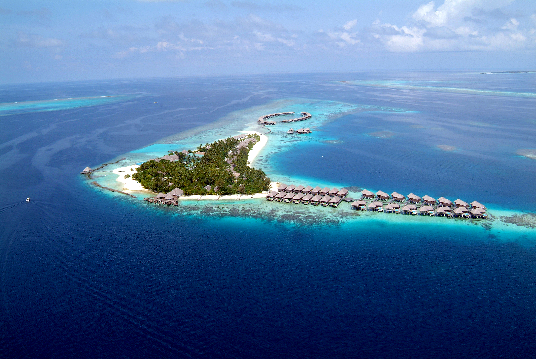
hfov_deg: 67.3
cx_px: 268
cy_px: 180
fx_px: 402
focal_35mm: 27
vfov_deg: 48.0
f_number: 9.5
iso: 160
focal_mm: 18
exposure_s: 1/250
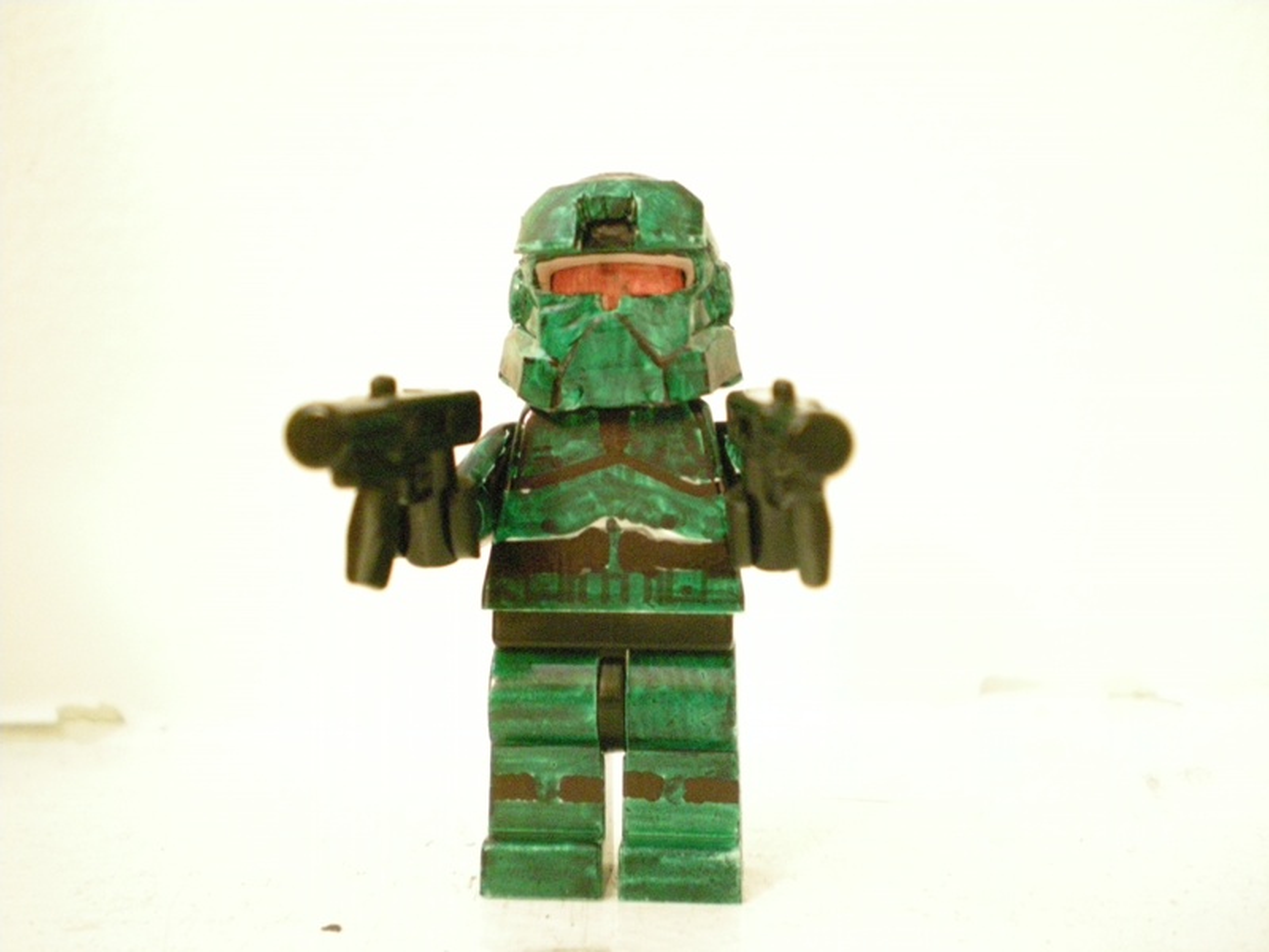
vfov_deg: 37.7
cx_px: 634
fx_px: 1393
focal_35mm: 38
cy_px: 476
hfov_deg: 49.0
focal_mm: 6.3
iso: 800
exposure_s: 1/5
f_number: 3.1
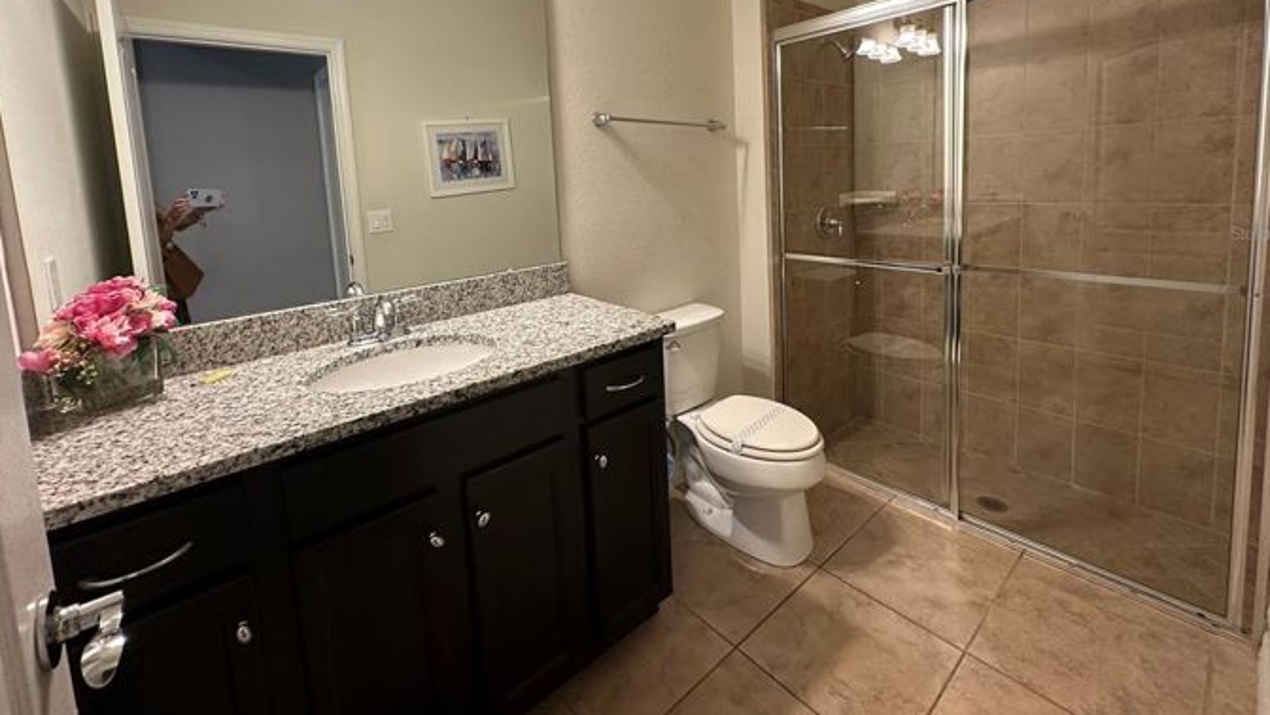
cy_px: 233
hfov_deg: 99.4
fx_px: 539
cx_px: 644
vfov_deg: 65.1
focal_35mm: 16
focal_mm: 2.22
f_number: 2.2
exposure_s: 1/60
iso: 200
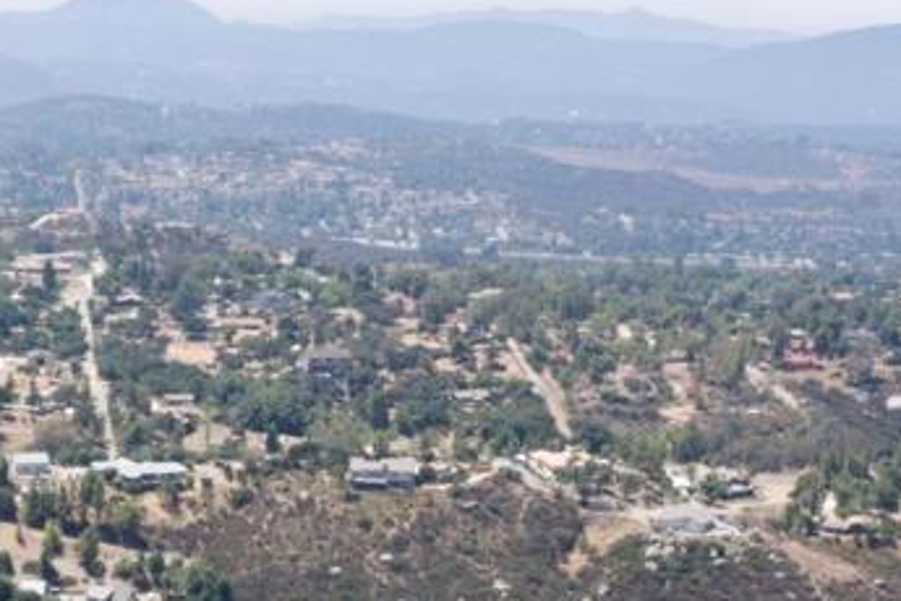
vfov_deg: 15.7
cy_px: 768
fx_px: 2077
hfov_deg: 24.3
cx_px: 248
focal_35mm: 83
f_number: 11
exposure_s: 1/120
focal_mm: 10.26
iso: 100
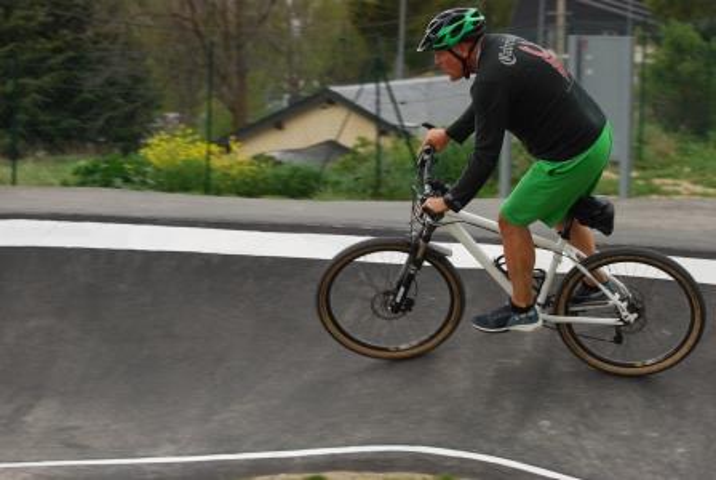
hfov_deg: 19.4
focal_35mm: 105
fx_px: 2091
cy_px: 240
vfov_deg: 13.1
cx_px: 358
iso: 200
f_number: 4.5
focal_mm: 70
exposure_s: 1/200
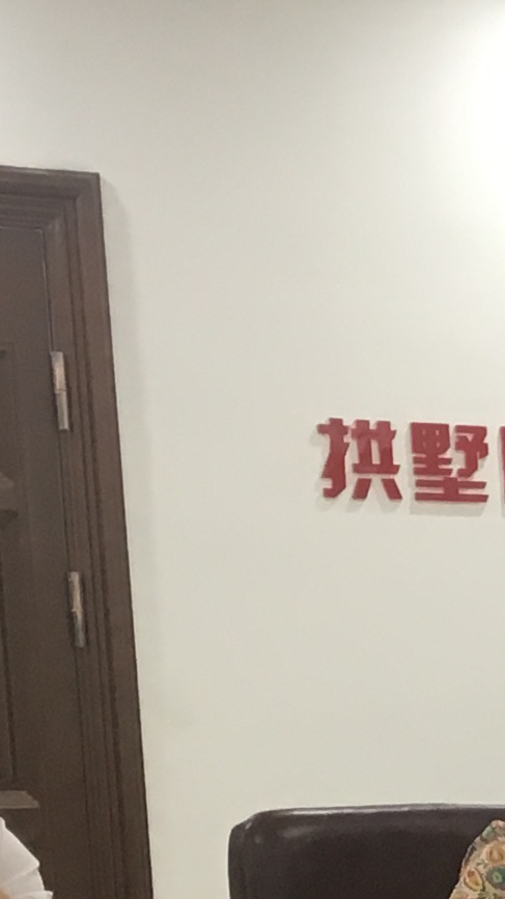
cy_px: 1300
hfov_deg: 7.5
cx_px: 1386
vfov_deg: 13.8
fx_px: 3503
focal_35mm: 147
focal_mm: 4.15
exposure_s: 1/33
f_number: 2.2
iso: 80
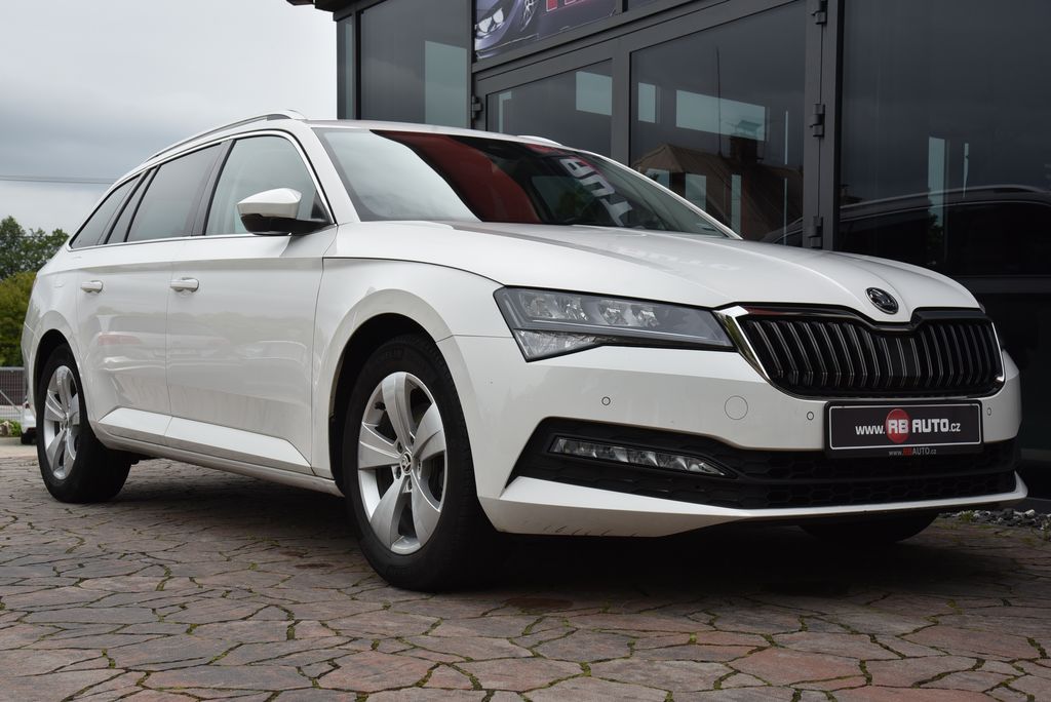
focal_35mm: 50
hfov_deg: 39.6
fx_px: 1460
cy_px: 351
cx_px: 526
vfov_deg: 27.0
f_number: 11
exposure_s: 1/500
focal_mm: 50
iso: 500
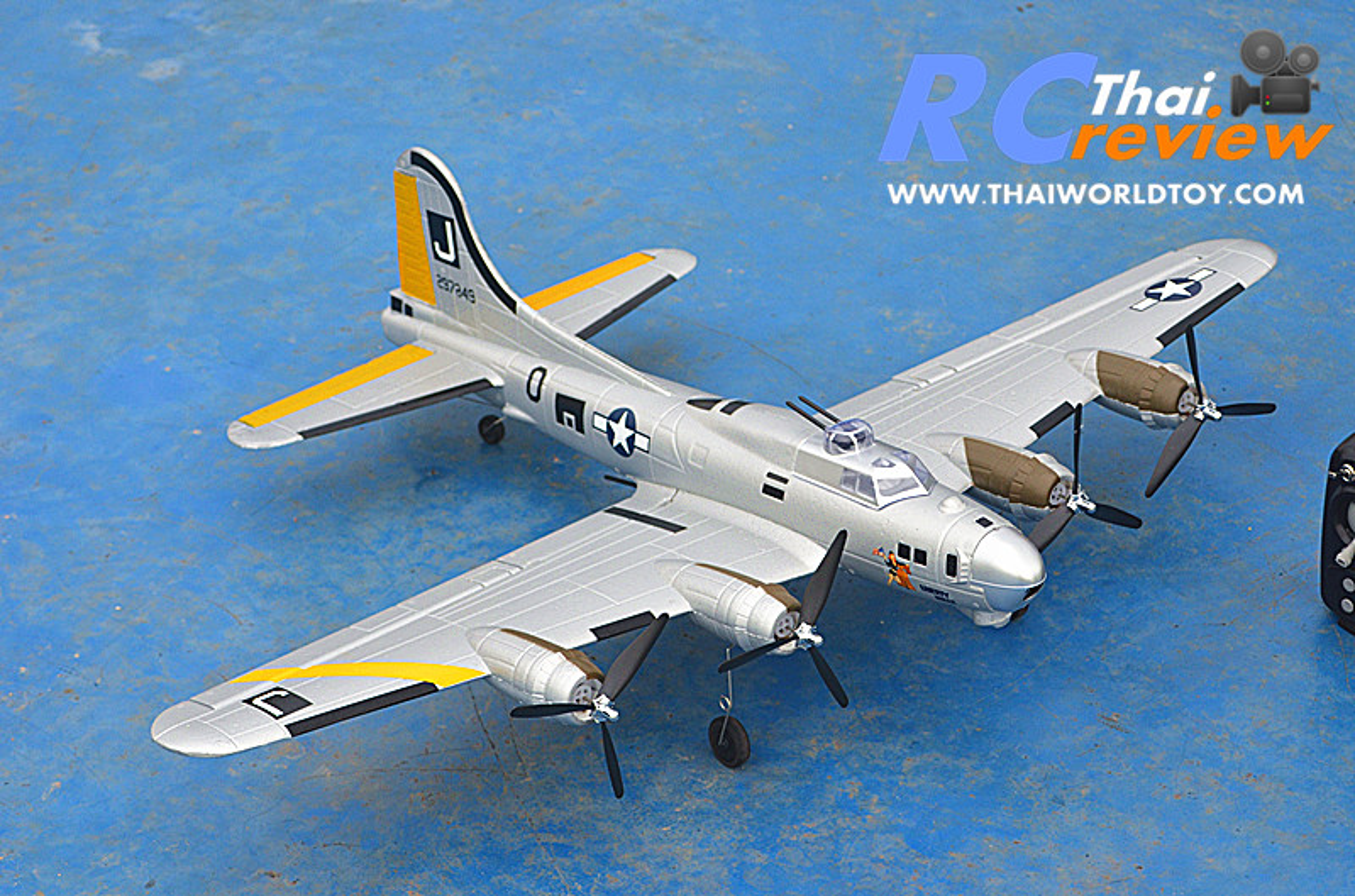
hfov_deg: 18.2
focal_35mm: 112
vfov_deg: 12.1
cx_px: 678
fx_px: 4223
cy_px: 448
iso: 500
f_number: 5.6
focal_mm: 75
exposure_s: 1/250
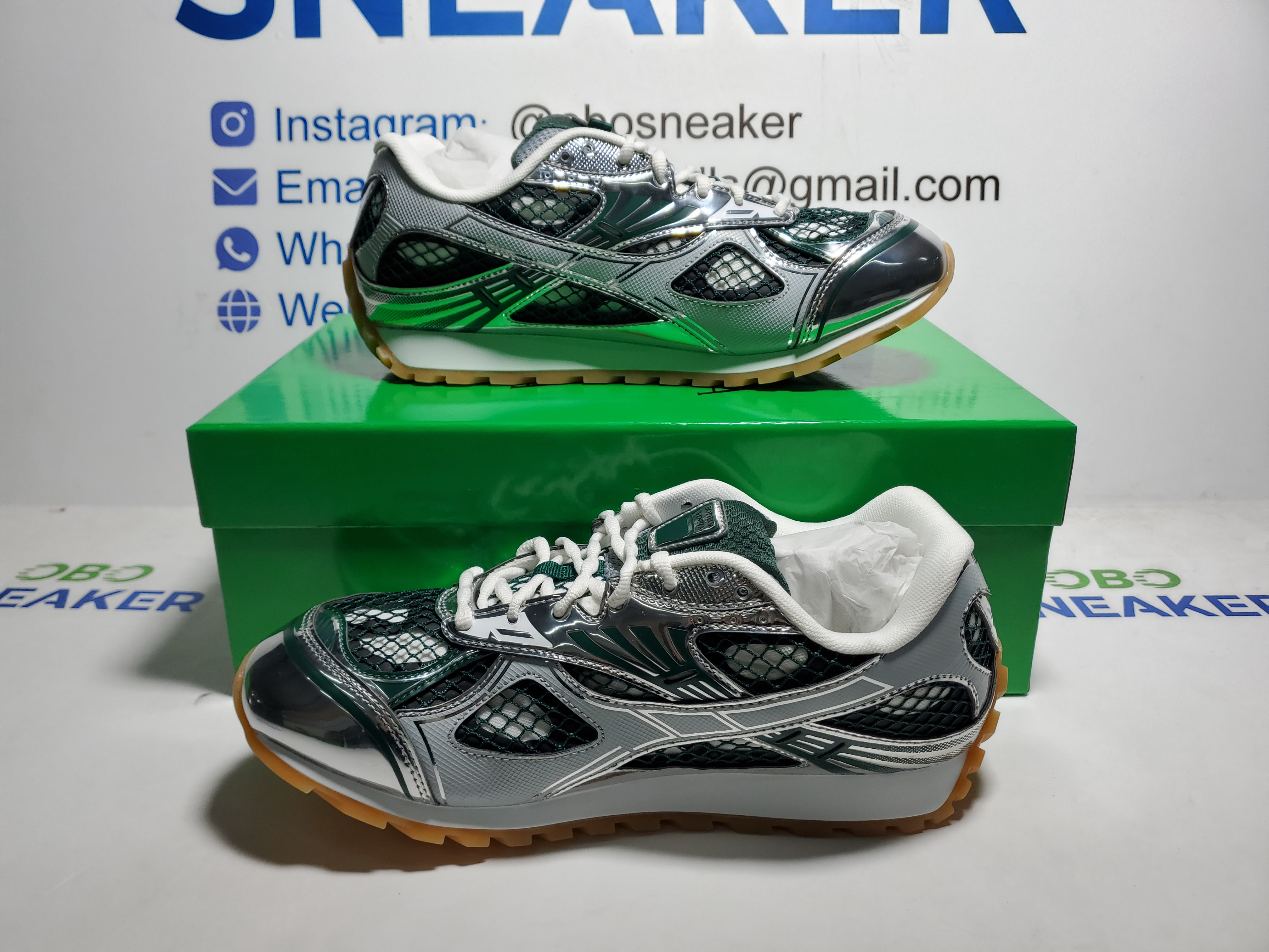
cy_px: 476
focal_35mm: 26
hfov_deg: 67.3
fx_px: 953
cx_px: 634
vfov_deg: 53.1
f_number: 1.5
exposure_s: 1/559
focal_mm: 4.3
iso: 50
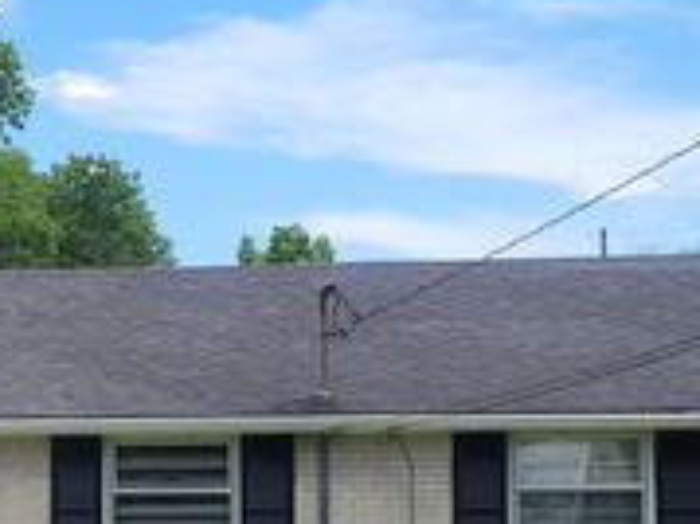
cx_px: 43
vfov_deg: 24.9
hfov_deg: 31.4
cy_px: 403
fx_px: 1172
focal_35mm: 58
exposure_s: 1/1951
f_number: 1.8
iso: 40
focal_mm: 5.4
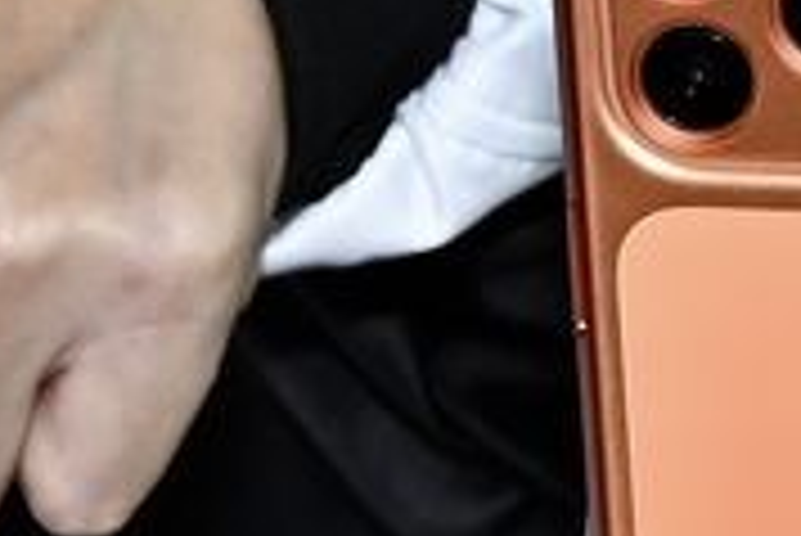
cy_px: 590
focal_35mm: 405
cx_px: 932
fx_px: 9018
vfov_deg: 3.4
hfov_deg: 5.1
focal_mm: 120
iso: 640
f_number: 8
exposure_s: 1/200
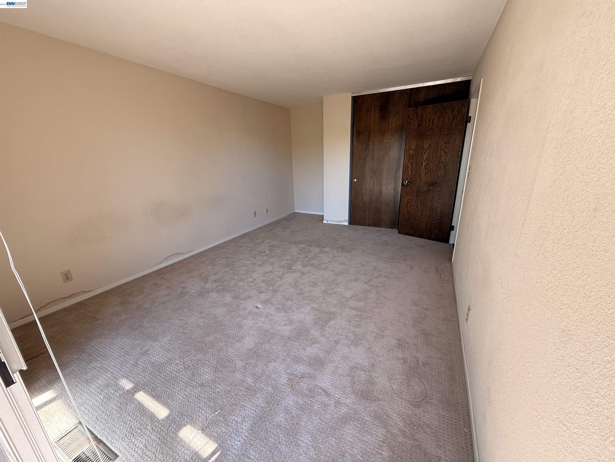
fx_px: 249
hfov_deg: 102.1
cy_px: 231
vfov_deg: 85.7
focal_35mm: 14
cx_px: 308
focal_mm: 2.22
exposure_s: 1/99
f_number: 2.2
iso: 80
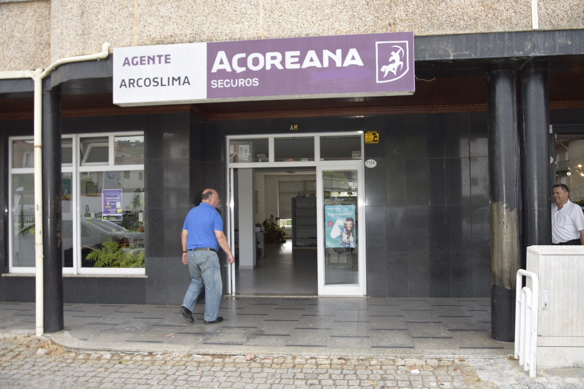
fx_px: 511
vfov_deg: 41.7
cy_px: 194
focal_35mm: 32
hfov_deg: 59.5
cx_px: 292
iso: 100
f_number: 3.8
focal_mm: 21
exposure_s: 1/125
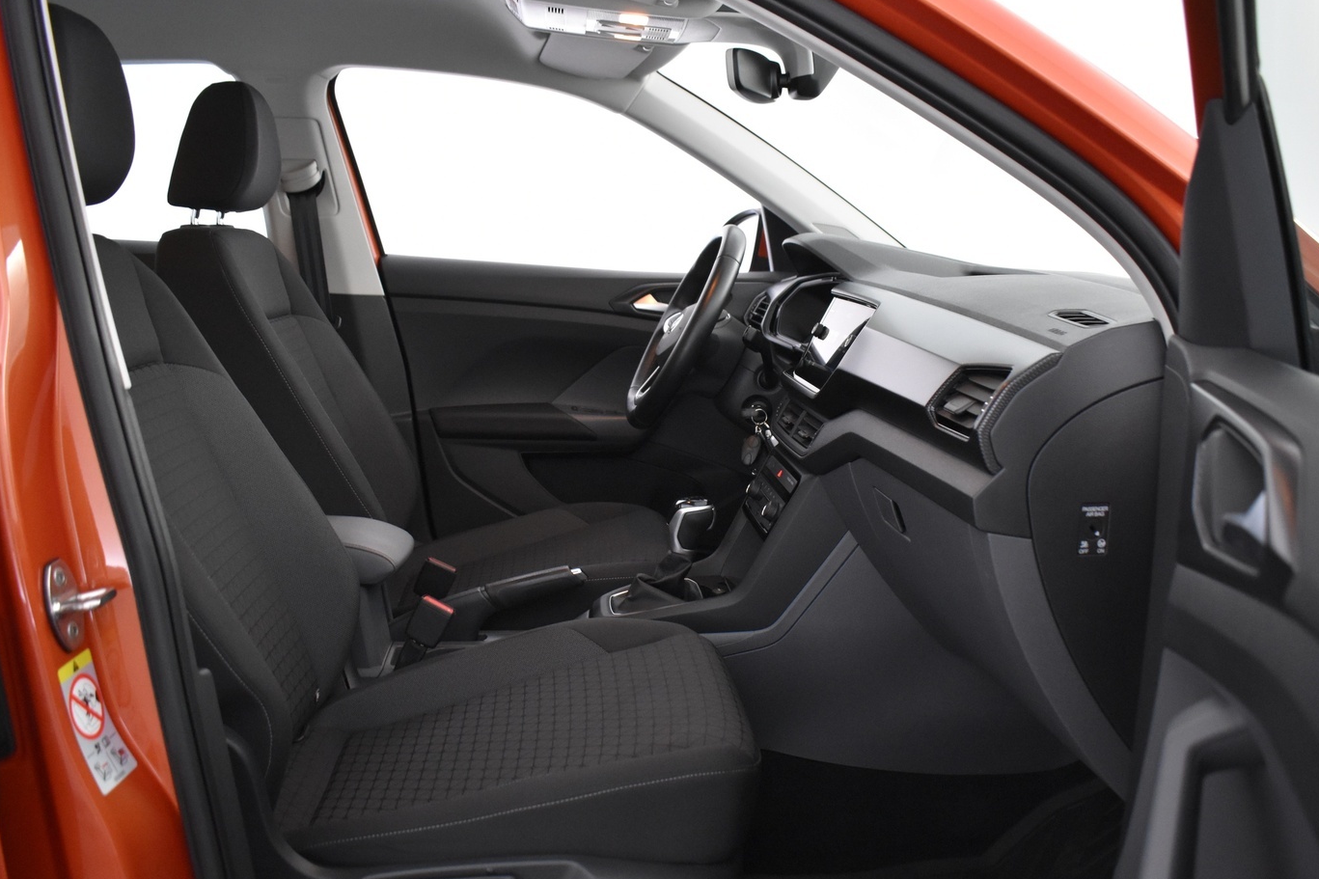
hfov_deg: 58.7
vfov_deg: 41.0
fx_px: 1172
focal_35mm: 32
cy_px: 496
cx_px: 685
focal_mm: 18
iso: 2200
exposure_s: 1/30
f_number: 3.5
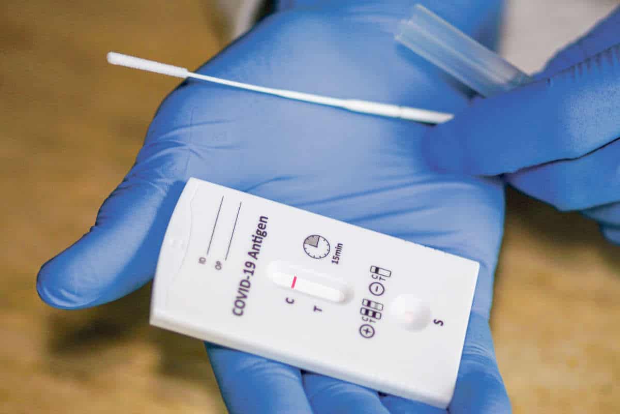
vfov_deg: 9.1
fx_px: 2583
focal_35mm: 150
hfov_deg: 13.7
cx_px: 310
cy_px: 207
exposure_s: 1/160
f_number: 2.8
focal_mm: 100
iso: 200
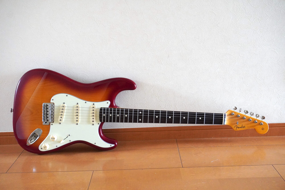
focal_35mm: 39
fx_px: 309
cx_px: 142
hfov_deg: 49.6
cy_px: 95
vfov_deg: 34.2
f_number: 6.3
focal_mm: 26
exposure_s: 1/40
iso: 4000
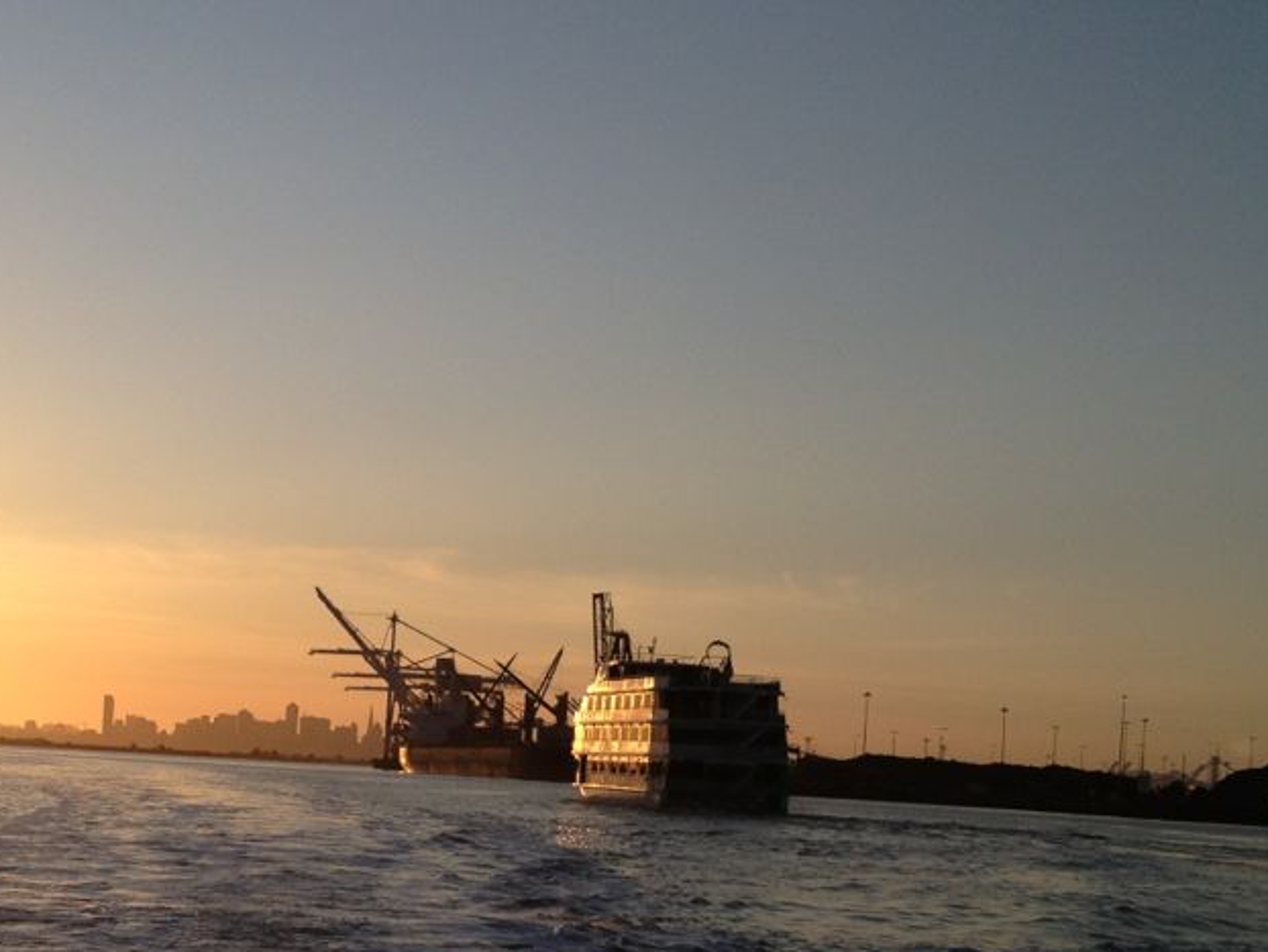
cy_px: 685
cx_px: 426
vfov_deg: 20.3
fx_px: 2638
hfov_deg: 26.9
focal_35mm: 72
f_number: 2.4
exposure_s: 1/1905
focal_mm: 4.28
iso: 64
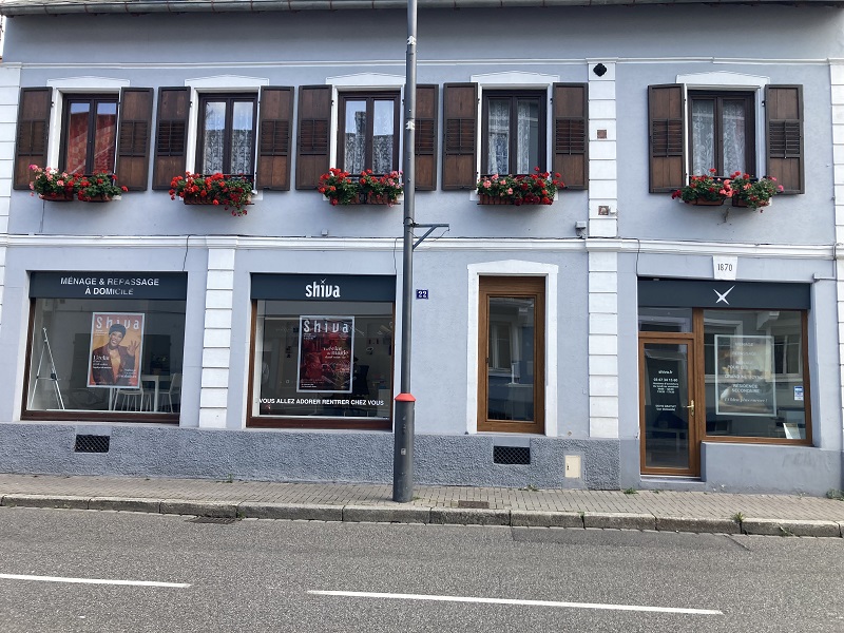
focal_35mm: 28
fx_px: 683
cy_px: 316
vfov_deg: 49.7
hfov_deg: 63.4
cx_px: 422
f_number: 1.8
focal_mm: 3.99
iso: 20
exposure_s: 1/521
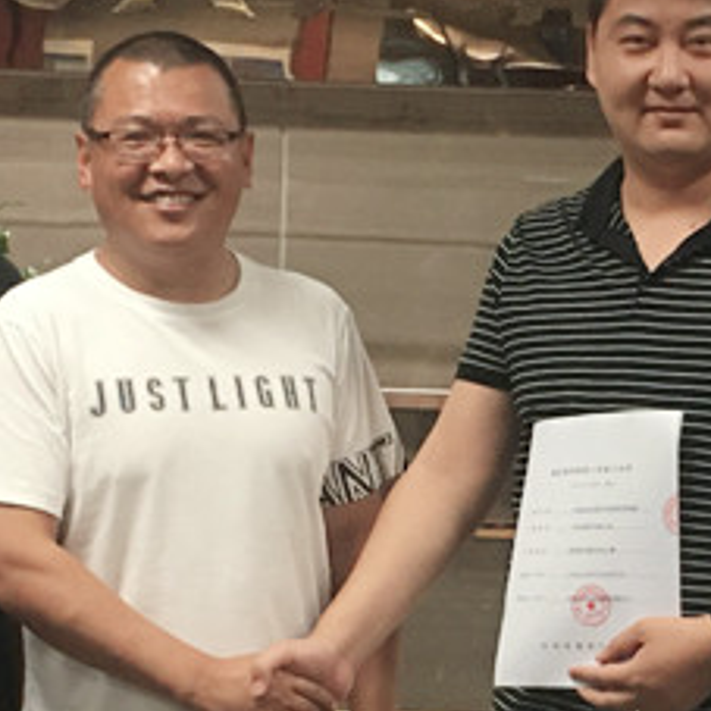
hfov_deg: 15.3
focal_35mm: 113
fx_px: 2626
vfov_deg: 15.3
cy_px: 586
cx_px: 583
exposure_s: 1/17
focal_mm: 4.15
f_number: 2.2
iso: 100
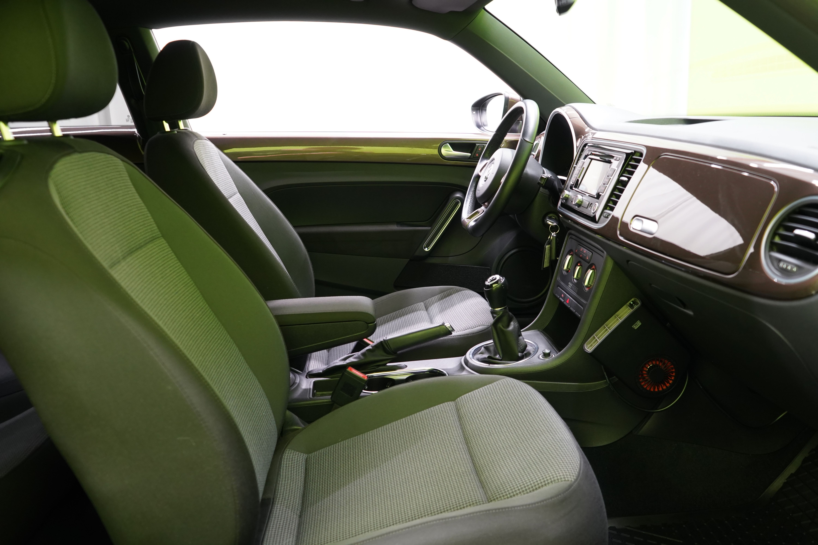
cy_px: 272
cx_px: 409
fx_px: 659
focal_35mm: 29
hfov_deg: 63.7
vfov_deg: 45.0
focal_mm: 29
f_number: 4.5
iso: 2000
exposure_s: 1/20
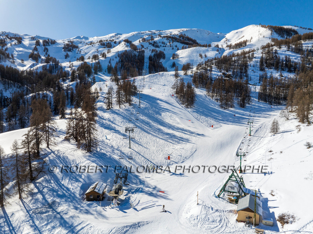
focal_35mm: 24
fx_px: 217
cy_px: 117
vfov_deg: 56.8
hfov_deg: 71.6
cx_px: 156
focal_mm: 12.3
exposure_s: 1/320
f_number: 11
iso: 100
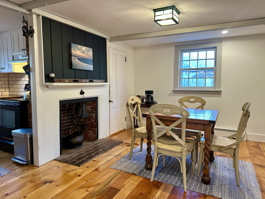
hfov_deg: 71.6
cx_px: 132
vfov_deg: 56.8
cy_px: 100
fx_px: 184
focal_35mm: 24
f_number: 1.78
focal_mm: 6.86
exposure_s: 1/60
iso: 250
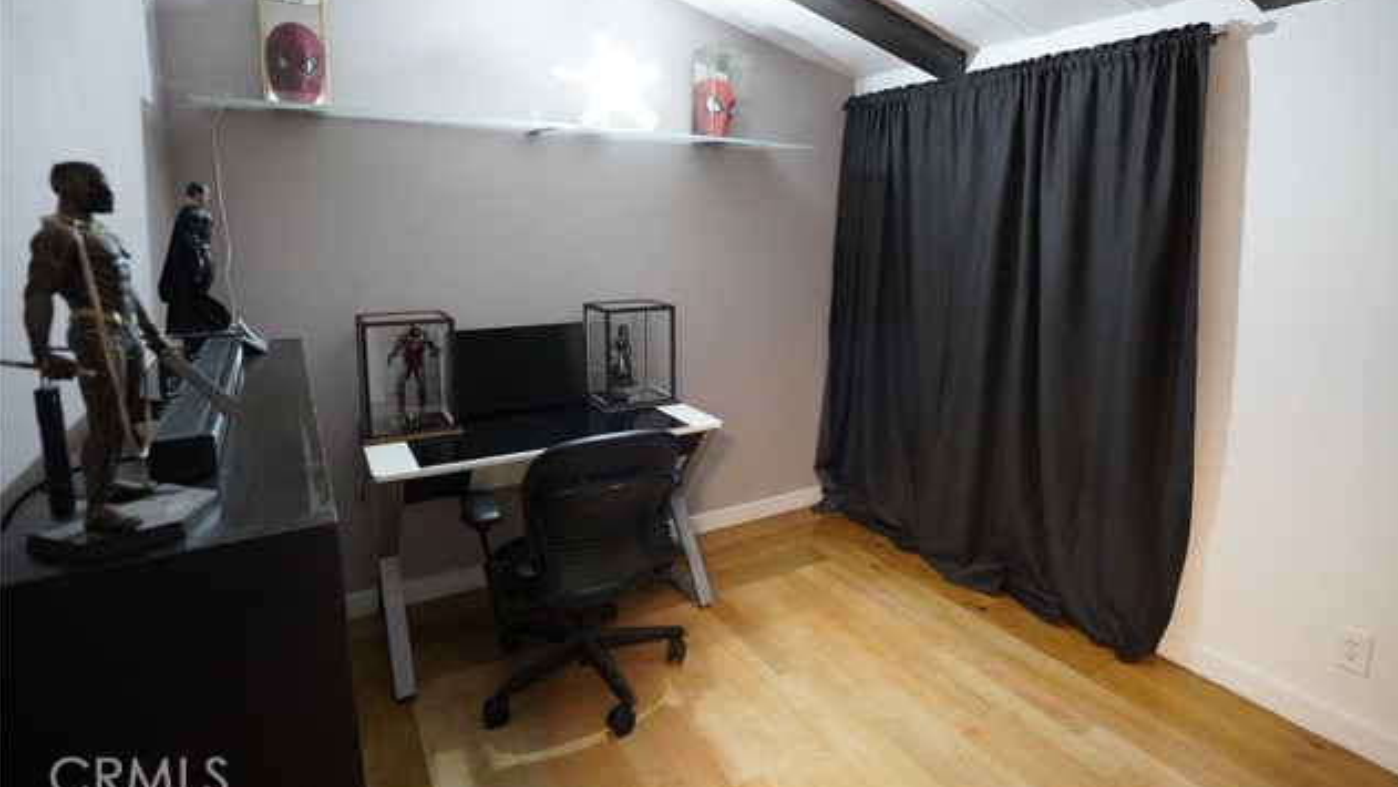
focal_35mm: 18
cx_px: 707
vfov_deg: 62.1
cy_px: 336
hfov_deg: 94.2
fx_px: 650
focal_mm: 11
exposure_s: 1/160
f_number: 2.8
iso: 5000
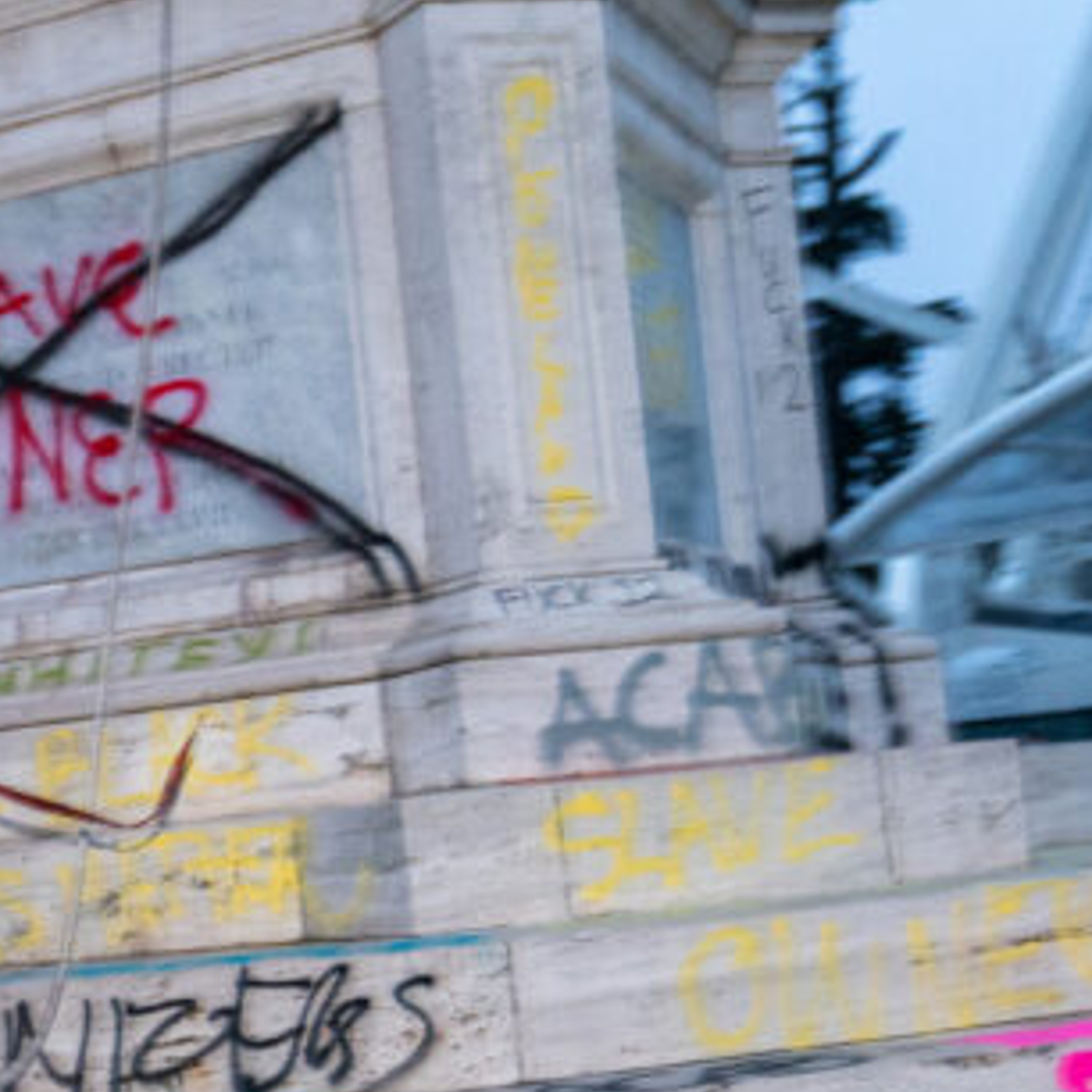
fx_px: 2784
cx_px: -191
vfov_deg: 21.9
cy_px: 867
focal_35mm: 78
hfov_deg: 20.8
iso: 4000
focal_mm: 34
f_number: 2.8
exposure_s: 1/125
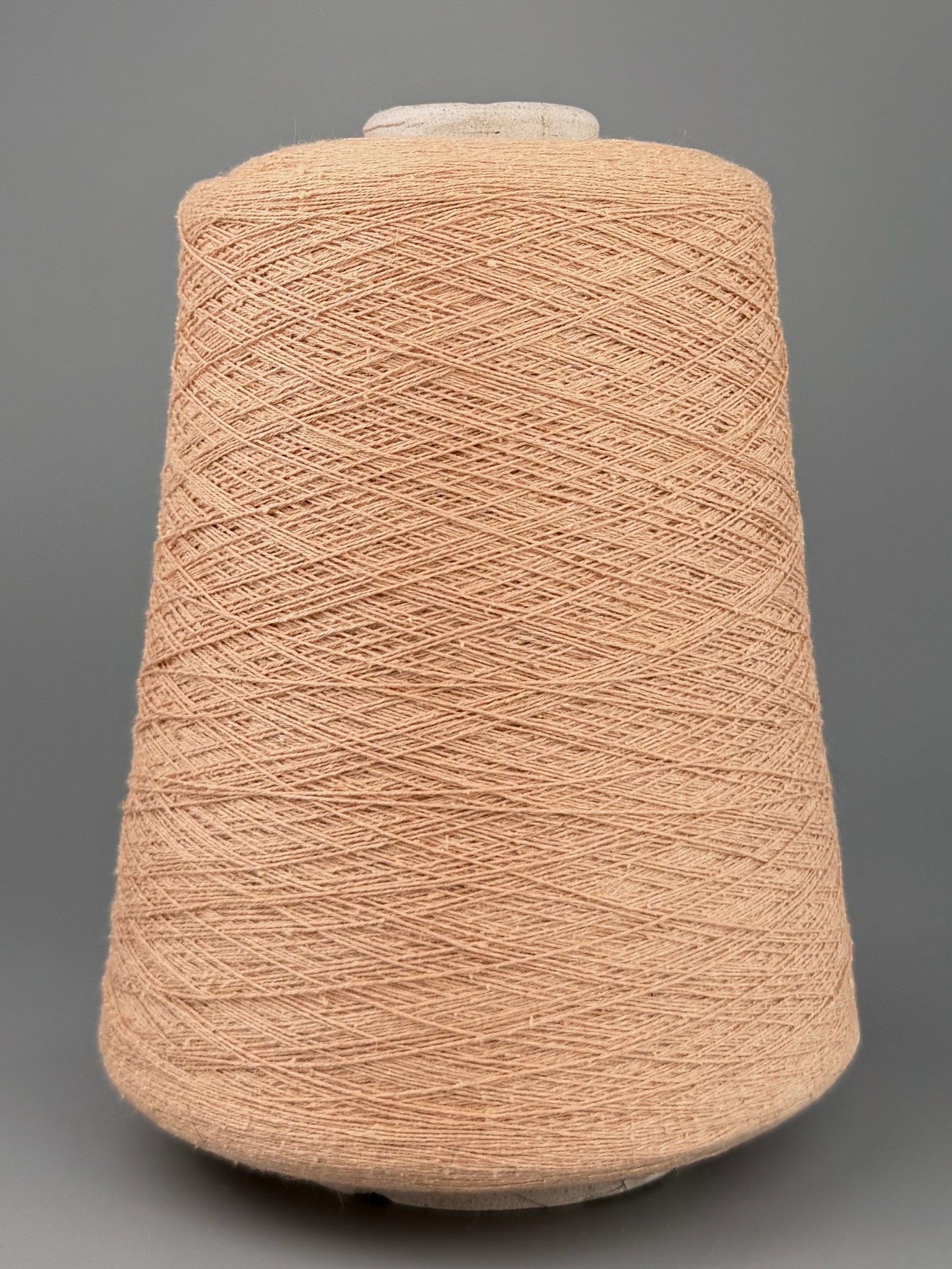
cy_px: 634
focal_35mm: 24
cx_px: 476
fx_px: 880
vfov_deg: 71.6
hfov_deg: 56.8
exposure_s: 1/772
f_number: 1.78
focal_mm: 6.76
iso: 80
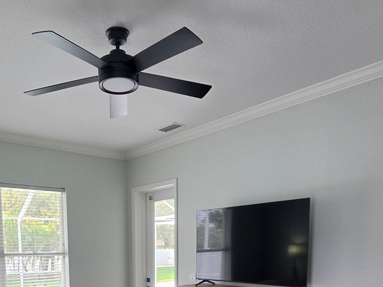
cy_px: 300
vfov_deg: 38.2
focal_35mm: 32
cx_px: 139
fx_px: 354
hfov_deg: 56.0
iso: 64
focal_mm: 2.2
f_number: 1.9
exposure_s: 1/120
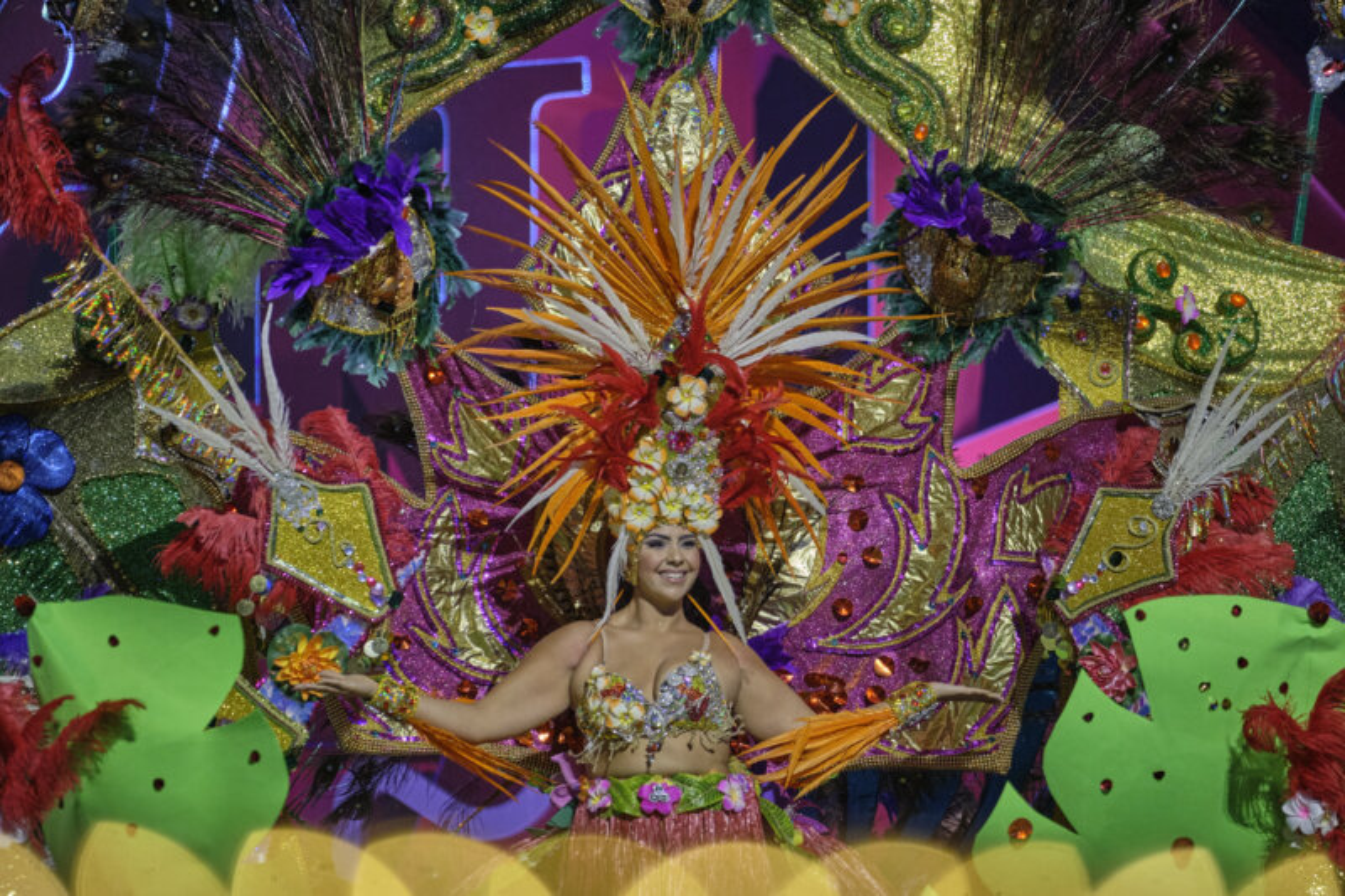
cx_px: 672
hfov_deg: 9.8
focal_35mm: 210
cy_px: 448
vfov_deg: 6.5
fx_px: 7844
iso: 1250
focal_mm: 140
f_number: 2.8
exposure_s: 1/640
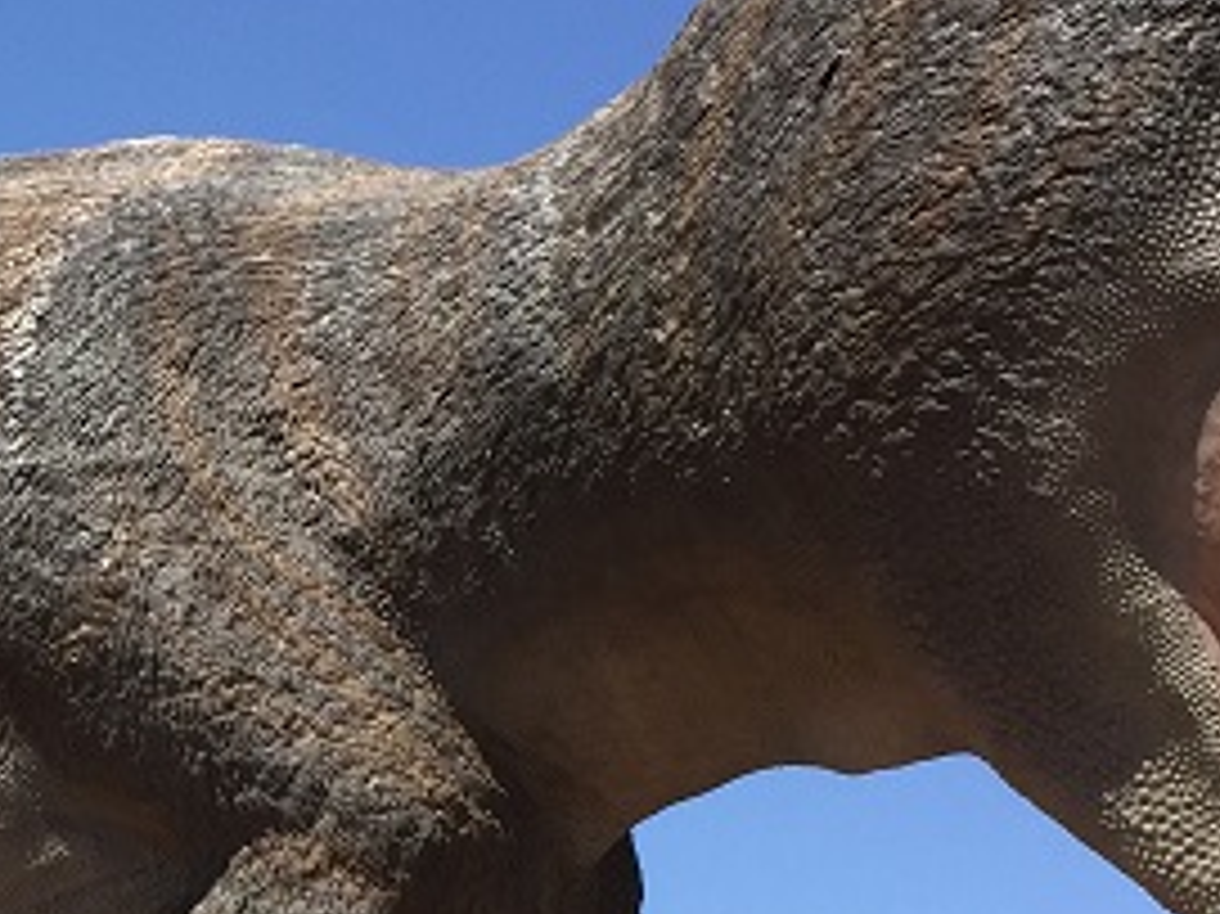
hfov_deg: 18.1
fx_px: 3699
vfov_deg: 13.8
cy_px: 975
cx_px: -68
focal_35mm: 105
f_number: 2.2
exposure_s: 1/1364
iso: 32
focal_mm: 4.15
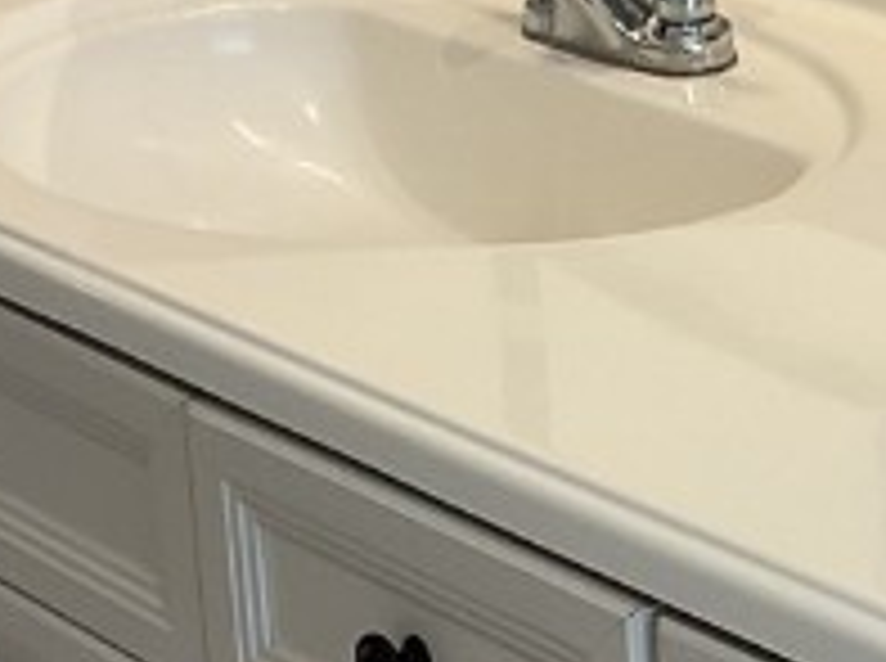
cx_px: 976
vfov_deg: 9.8
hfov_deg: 12.9
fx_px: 3858
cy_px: 270
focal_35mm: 151
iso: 50
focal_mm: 3
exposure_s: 1/120
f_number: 1.8
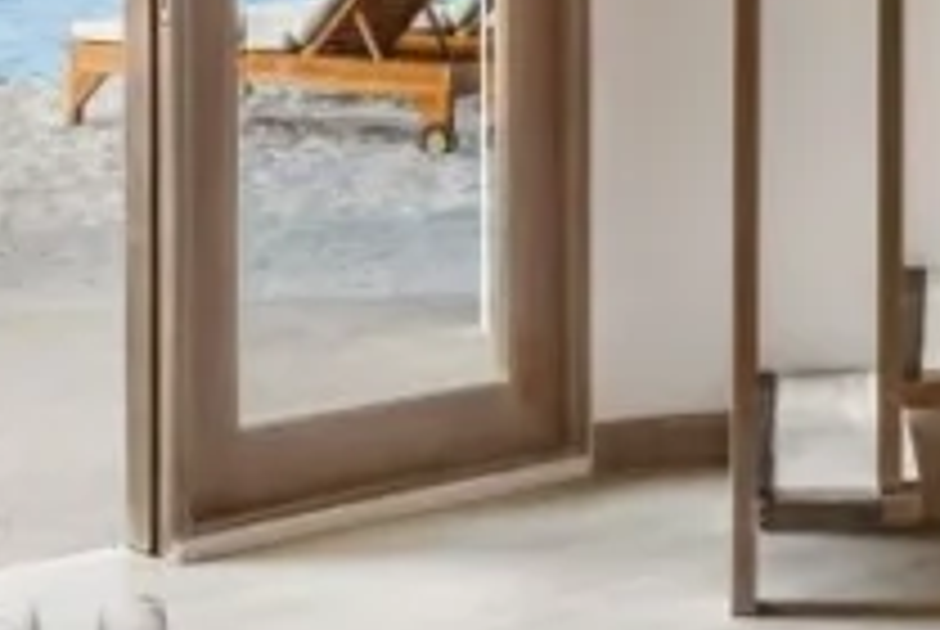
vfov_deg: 14.2
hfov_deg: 21.0
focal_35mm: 93
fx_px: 2432
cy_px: -155
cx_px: 976
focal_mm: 19
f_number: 8
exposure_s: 1/80
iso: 125
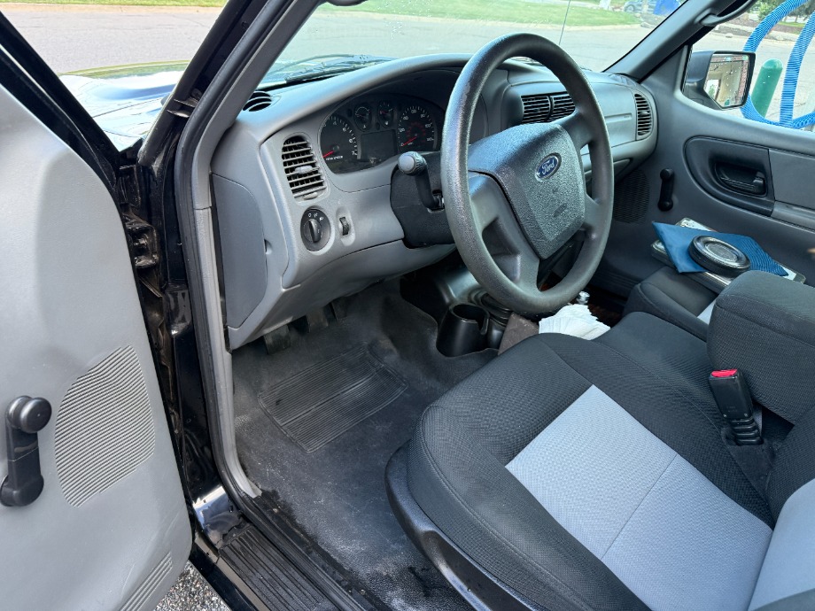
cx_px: 408
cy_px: 306
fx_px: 565
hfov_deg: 71.6
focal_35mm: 24
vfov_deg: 56.8
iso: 200
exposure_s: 1/63
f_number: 1.78
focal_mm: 6.76
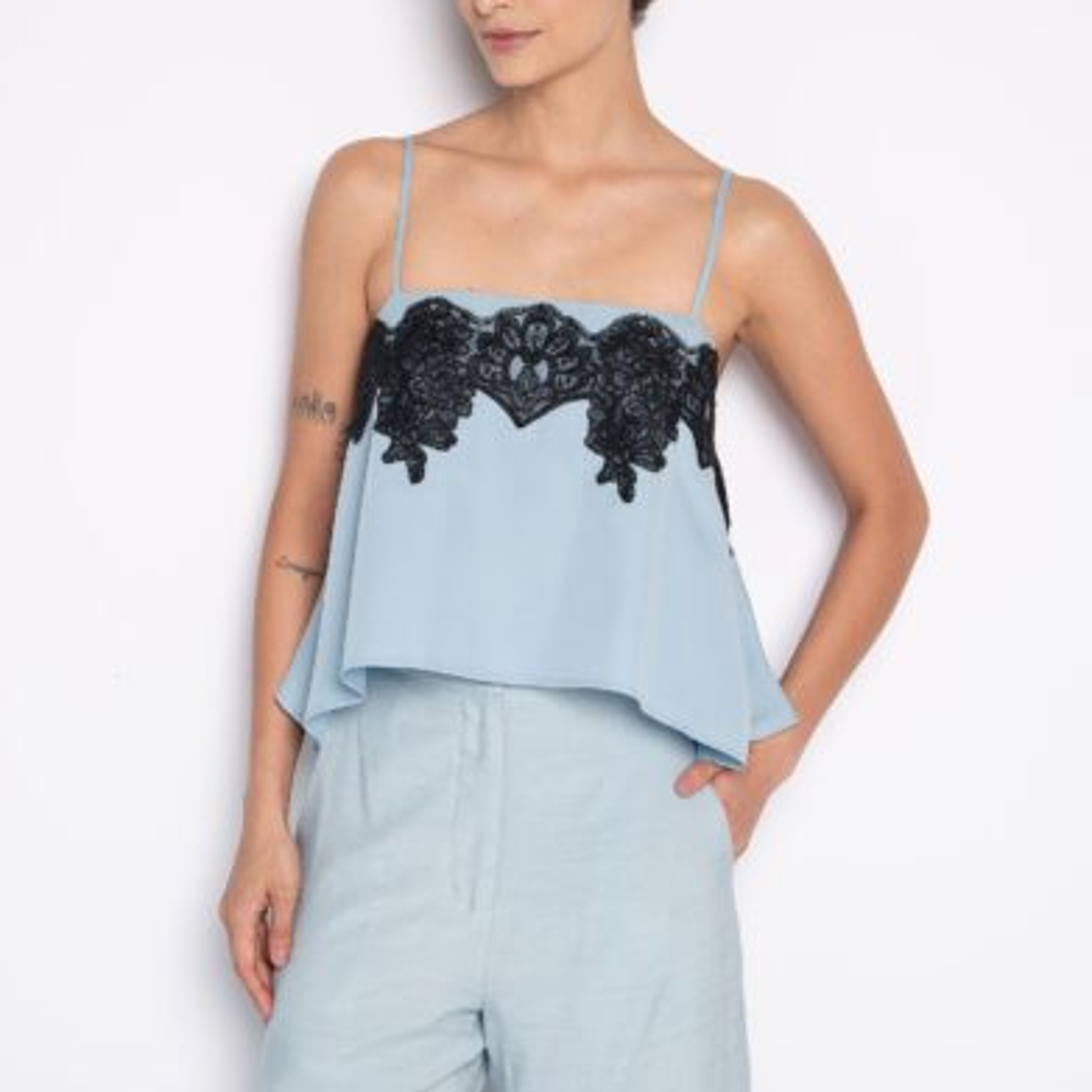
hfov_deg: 28.6
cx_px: 536
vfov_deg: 28.6
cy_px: 476
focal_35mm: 60
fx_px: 2141
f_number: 5.6
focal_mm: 46
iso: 200
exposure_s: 1/160
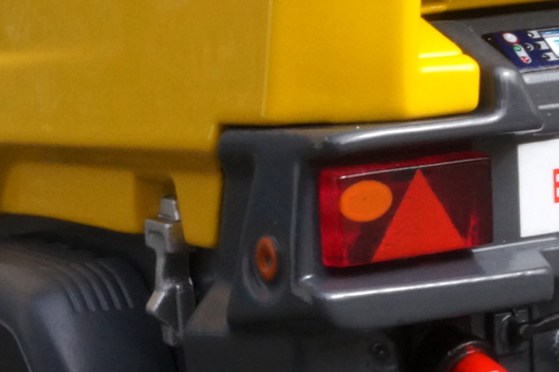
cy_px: 247
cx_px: 238
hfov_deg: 12.1
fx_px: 2638
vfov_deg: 8.1
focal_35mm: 170
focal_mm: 30
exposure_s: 1/60
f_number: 25
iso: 640
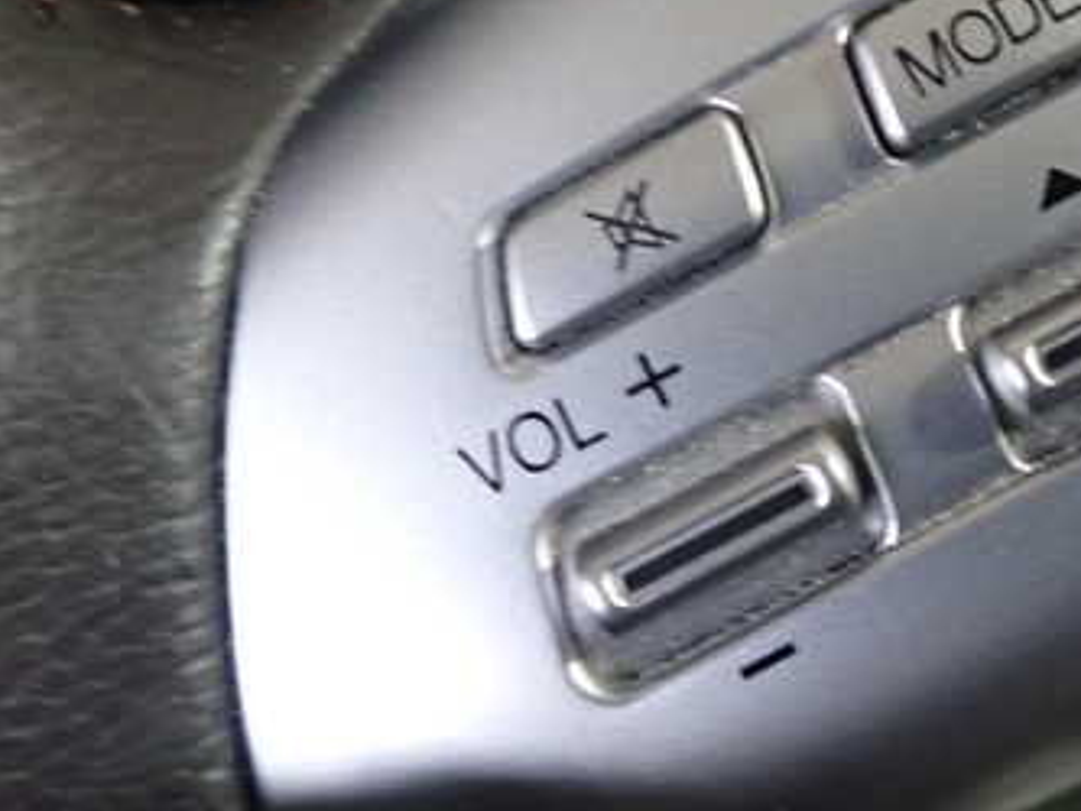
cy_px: 169
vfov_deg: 26.6
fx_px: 1687
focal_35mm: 54
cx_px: 808
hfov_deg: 34.8
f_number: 2.3
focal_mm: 5.4
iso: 500
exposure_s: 1/30
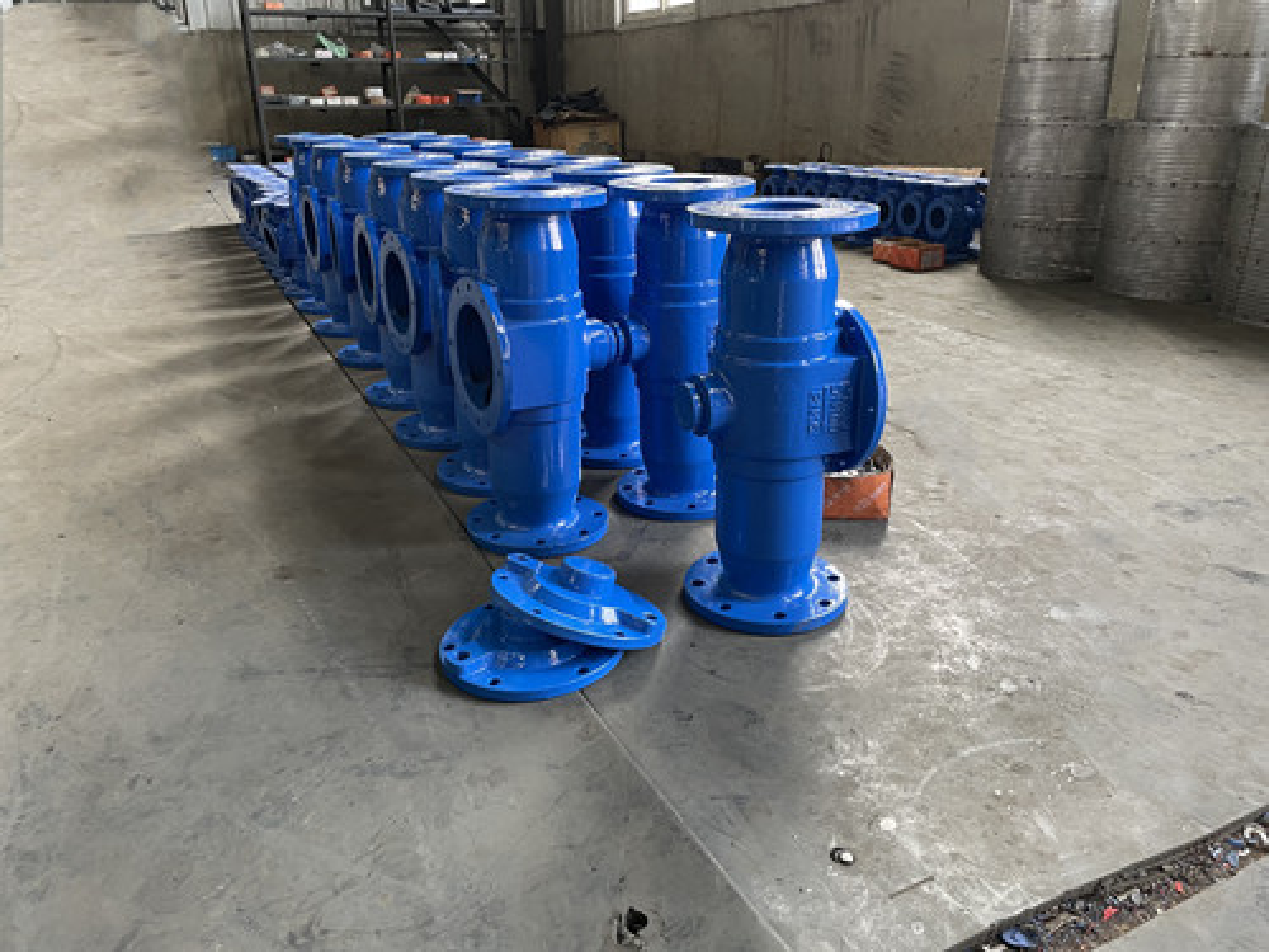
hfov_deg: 67.3
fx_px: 953
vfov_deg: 53.1
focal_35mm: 26
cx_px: 634
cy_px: 476
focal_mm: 4.2
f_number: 1.6
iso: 125
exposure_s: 1/93
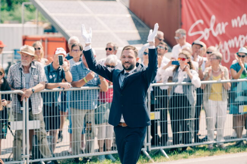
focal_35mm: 125
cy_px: 82
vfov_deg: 10.9
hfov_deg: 16.4
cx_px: 124
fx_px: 857
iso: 100
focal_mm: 125
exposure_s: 1/1000
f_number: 2.8
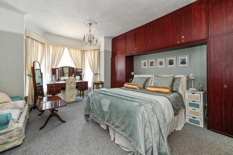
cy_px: 78
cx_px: 116
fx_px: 91
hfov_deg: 104.3
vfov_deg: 81.2
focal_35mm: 14
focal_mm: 14
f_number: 8
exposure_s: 1/10
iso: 400
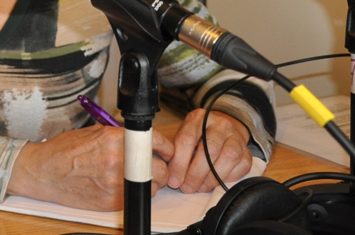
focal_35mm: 100
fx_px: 981
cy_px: -83
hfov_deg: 18.5
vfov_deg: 13.2
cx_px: -150
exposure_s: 1/60
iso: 800
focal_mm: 21
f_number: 3.8
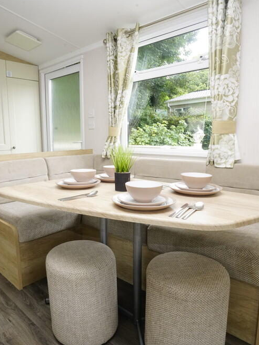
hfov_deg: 56.4
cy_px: 172
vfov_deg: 71.6
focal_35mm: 24
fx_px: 239
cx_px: 105
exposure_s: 1/60
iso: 3200
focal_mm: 16
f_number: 16
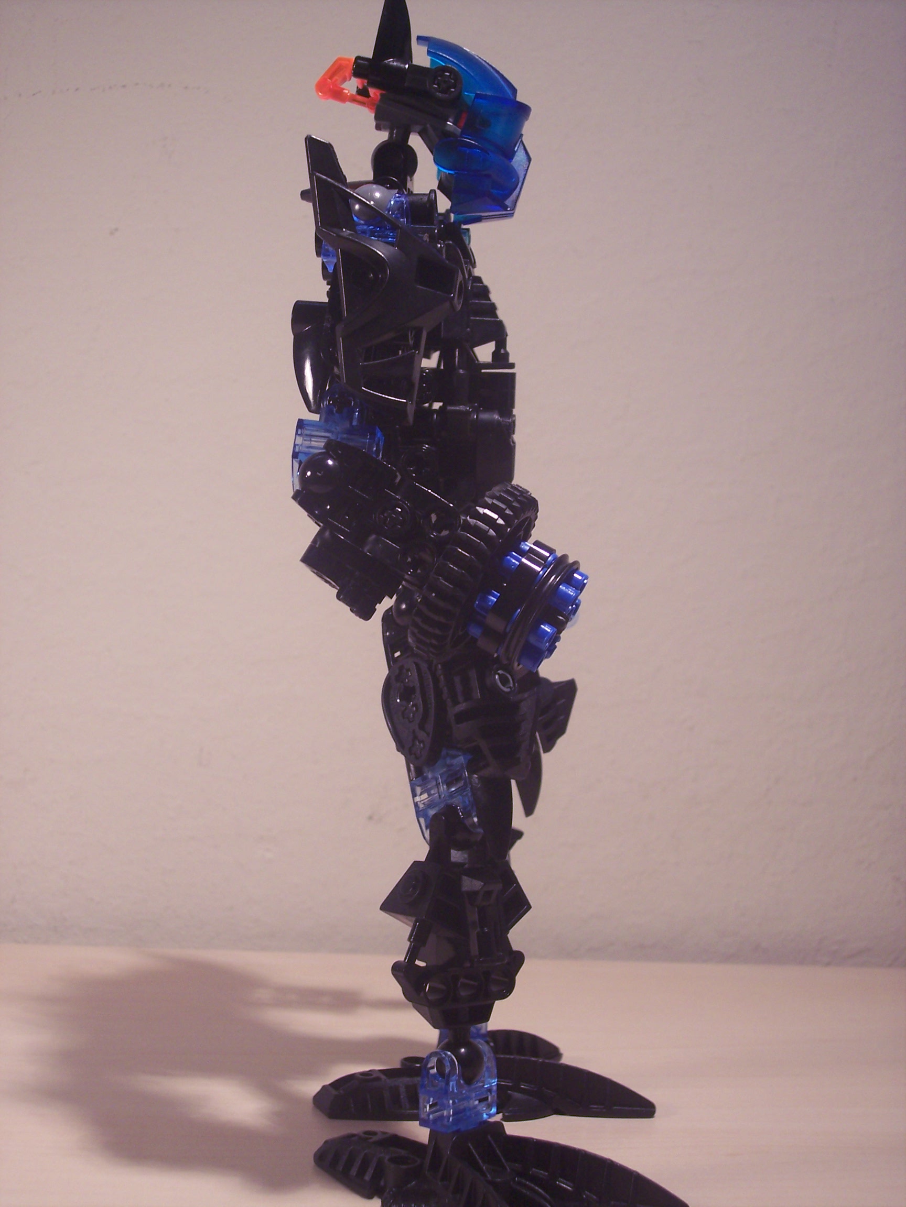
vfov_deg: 36.8
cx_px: 453
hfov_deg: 28.0
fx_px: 1815
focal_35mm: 52
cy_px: 604
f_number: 4
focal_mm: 10.7
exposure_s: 1/45
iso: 140
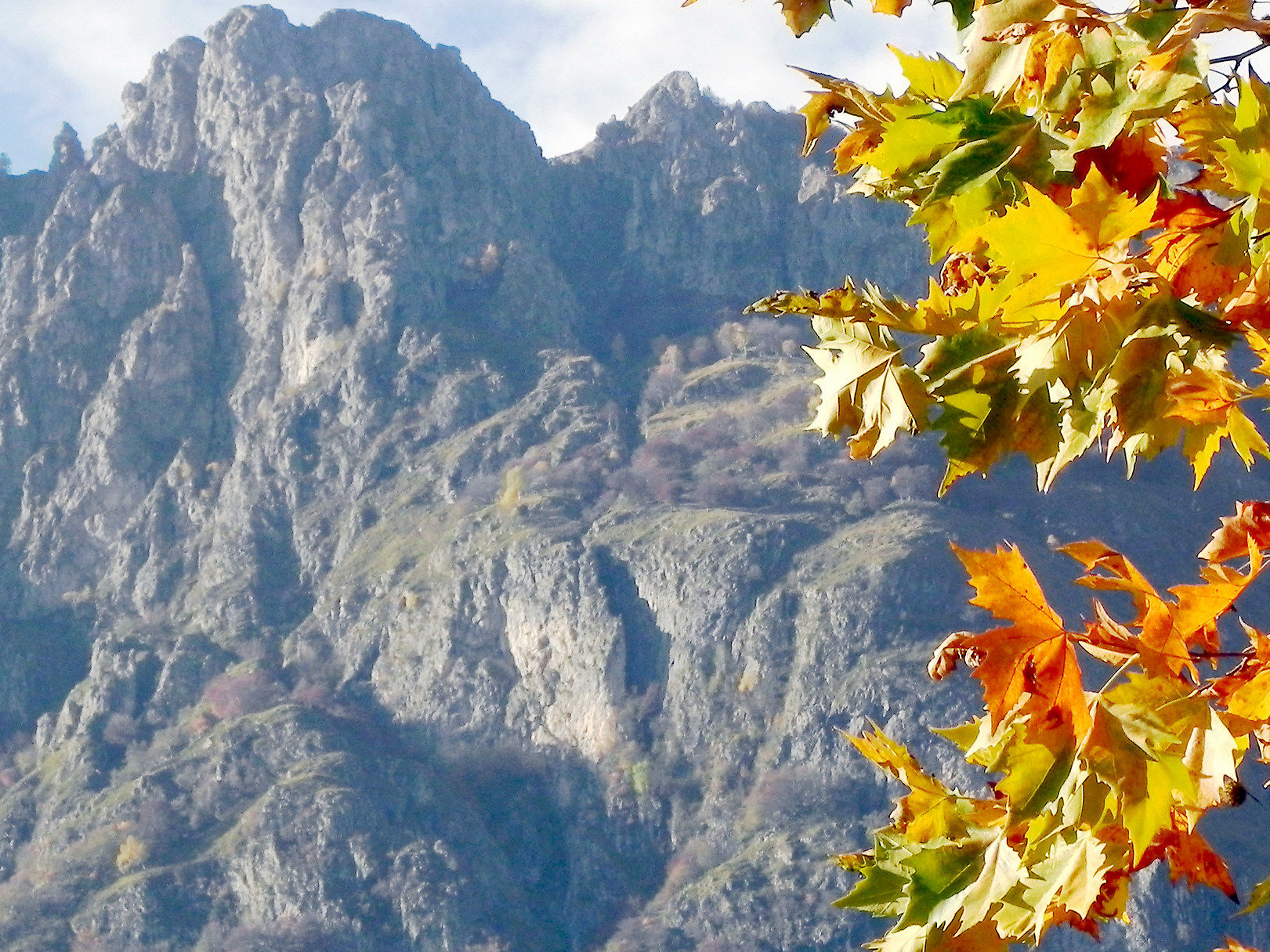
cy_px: 394
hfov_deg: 10.4
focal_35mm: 191
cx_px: 714
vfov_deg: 7.8
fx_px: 7008
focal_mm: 23
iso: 160
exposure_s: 1/417
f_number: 6.3
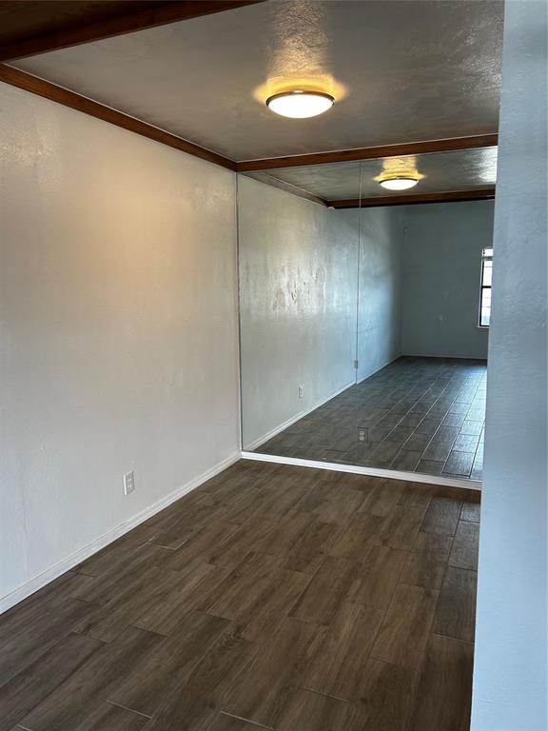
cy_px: 366
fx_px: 549
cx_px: 274
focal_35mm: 26
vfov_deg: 67.3
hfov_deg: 53.1
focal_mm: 5.7
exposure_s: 1/120
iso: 100
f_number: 1.5
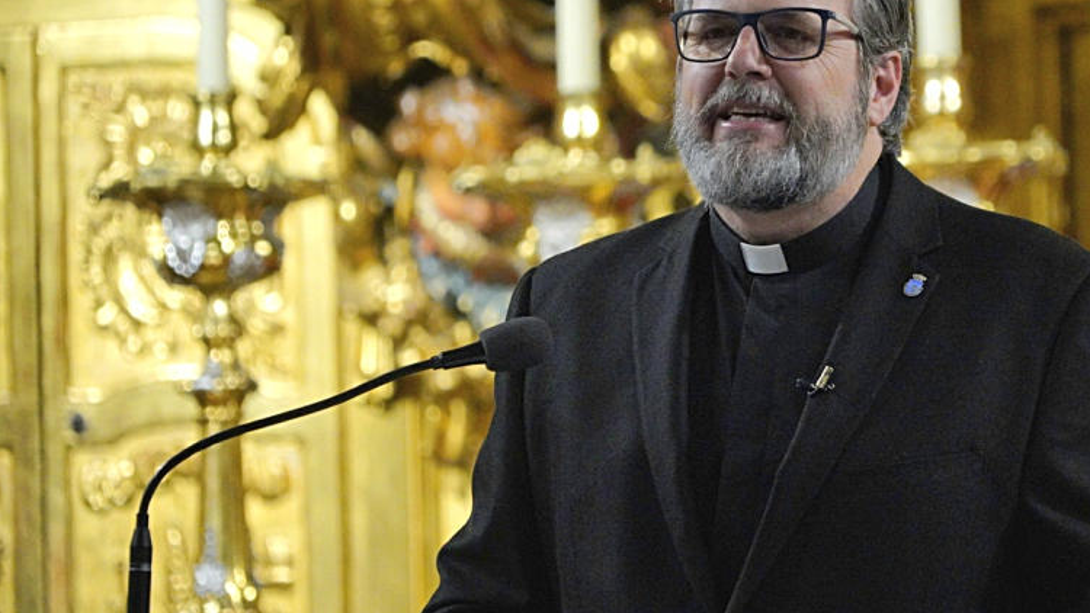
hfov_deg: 7.2
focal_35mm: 299
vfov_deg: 4.1
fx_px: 8642
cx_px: 748
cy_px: 291
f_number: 6.3
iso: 6400
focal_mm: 198
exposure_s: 1/161
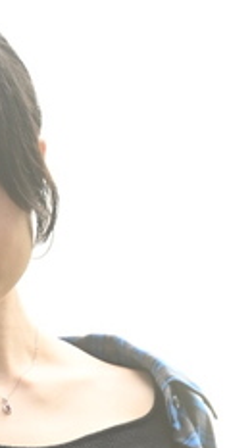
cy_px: 844
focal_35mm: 340
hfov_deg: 3.6
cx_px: -38
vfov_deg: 6.2
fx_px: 4040
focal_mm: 70
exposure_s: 1/200
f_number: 3.5
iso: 160
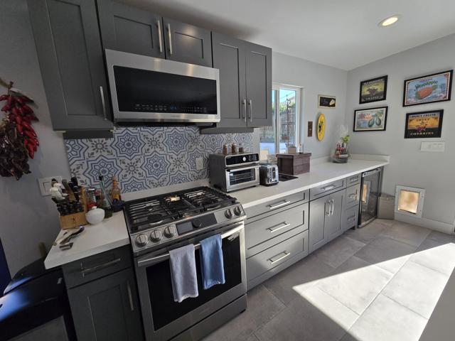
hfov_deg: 106.2
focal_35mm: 13
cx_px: 228
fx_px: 171
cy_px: 170
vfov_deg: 89.9
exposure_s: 1/497
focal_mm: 2.2
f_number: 2.2
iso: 100
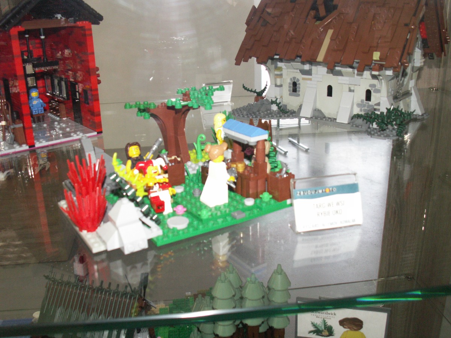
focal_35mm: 35
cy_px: 169
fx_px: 456
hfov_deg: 52.6
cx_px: 226
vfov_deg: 40.7
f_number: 2.8
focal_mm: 5.86
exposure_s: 1/125
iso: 160
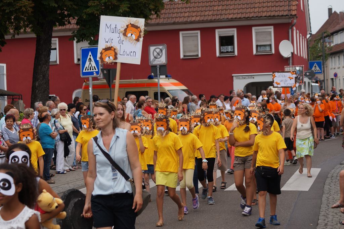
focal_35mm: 82
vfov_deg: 16.5
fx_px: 788
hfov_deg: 24.6
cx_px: 172
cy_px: 114
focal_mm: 55
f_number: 5.6
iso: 100
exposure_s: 1/250
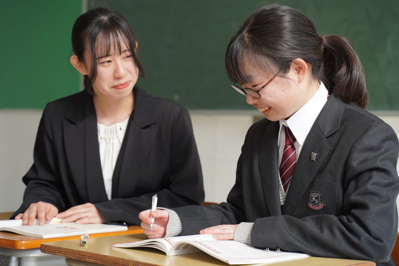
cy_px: 133
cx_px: 200
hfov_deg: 28.8
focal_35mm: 70
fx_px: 776
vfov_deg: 19.5
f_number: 4
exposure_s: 1/200
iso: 100
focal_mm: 70
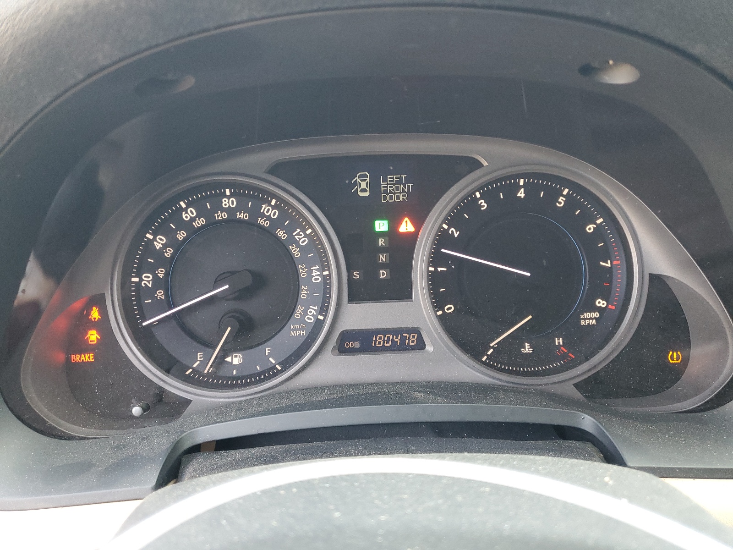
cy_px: 275
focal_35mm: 26
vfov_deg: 53.1
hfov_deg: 67.3
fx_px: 551
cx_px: 366
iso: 168
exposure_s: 1/60.2
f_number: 1.5
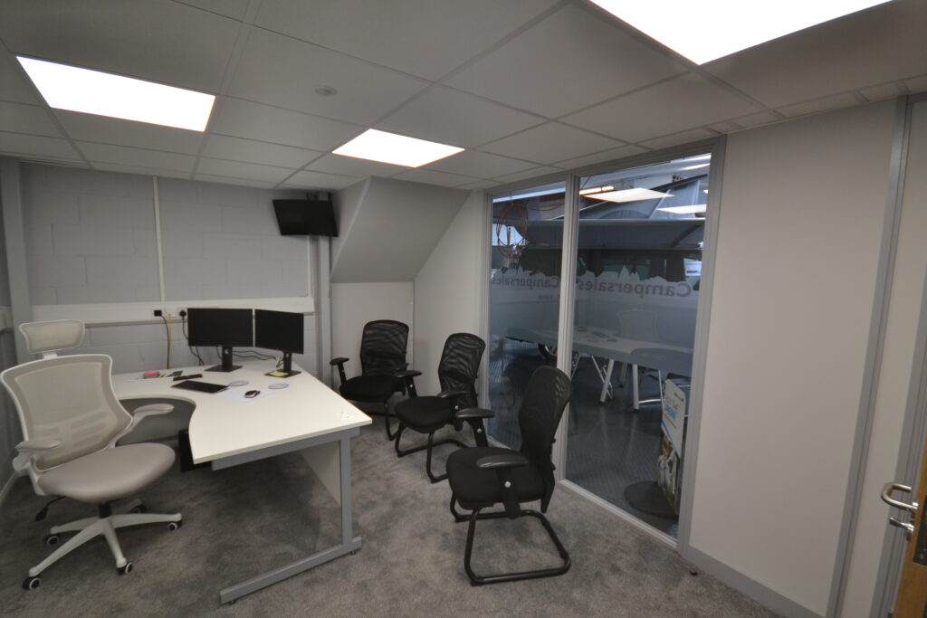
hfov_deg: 100.4
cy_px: 309
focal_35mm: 15
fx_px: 386
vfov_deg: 77.3
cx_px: 464
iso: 450
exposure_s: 1/60
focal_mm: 10
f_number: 4
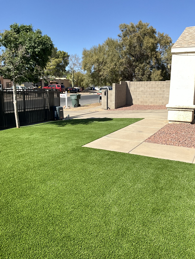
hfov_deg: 48.2
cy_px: 130
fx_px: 218
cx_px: 98
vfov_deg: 61.7
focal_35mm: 29
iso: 25
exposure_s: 1/346
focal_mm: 3
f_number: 1.8
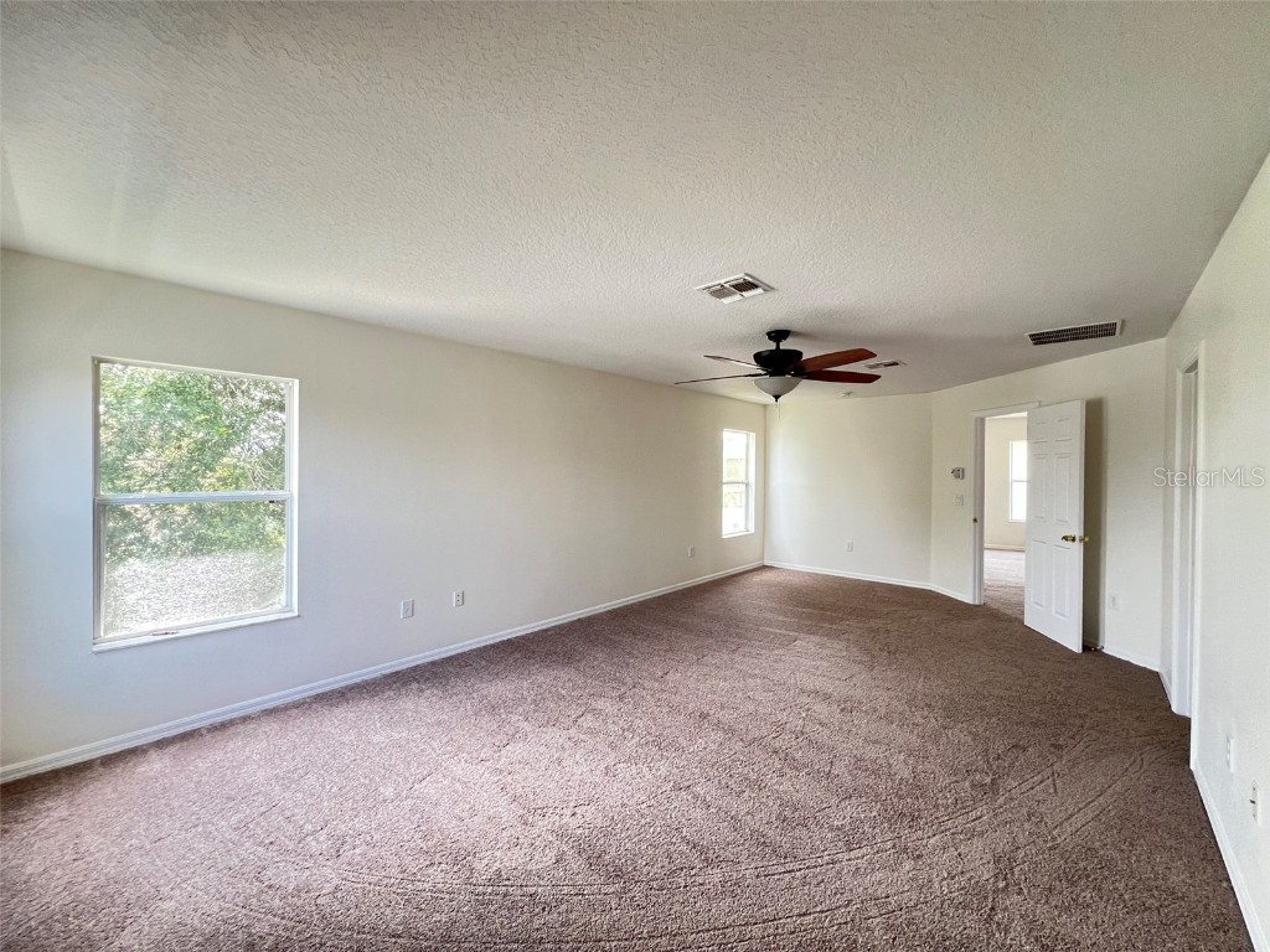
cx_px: 635
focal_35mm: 13
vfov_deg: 89.9
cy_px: 476
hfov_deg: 106.2
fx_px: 477
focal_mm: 1.57
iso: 160
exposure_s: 1/99
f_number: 1.8
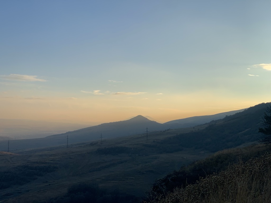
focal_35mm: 52
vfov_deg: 28.0
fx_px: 407
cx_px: 136
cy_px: 102
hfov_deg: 36.8
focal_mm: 6
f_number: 2.4
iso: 16
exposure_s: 1/1370
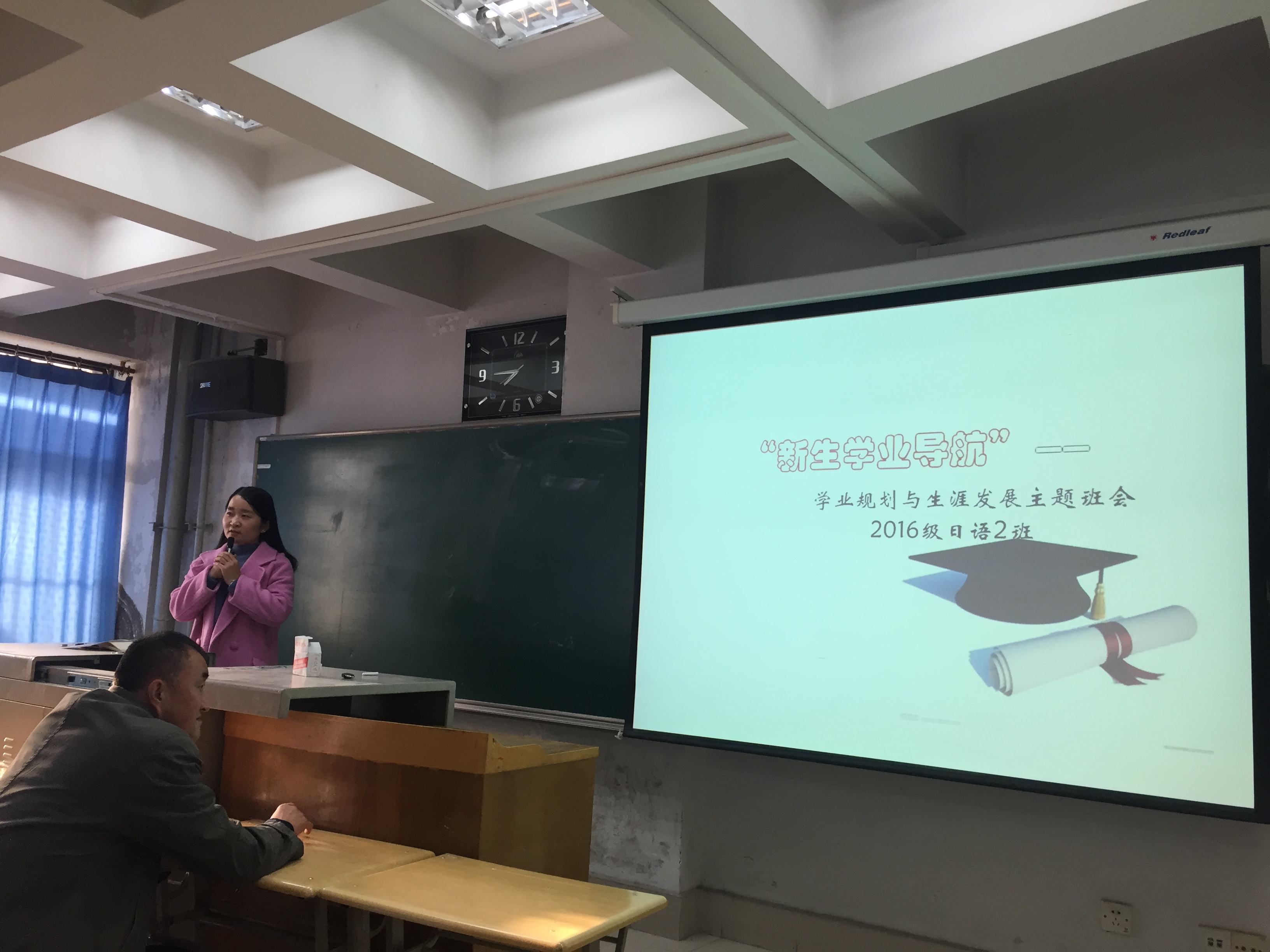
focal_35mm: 29
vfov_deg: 48.2
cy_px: 476
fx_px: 1064
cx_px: 635
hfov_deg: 61.7
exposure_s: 1/33
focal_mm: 4.15
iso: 32
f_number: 2.2
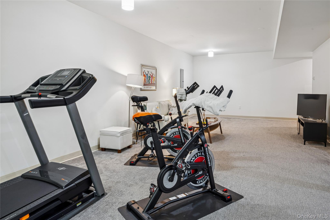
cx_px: 165
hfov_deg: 78.6
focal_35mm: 22
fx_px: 201
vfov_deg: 57.1
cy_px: 110
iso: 200
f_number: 11
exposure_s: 1
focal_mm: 22
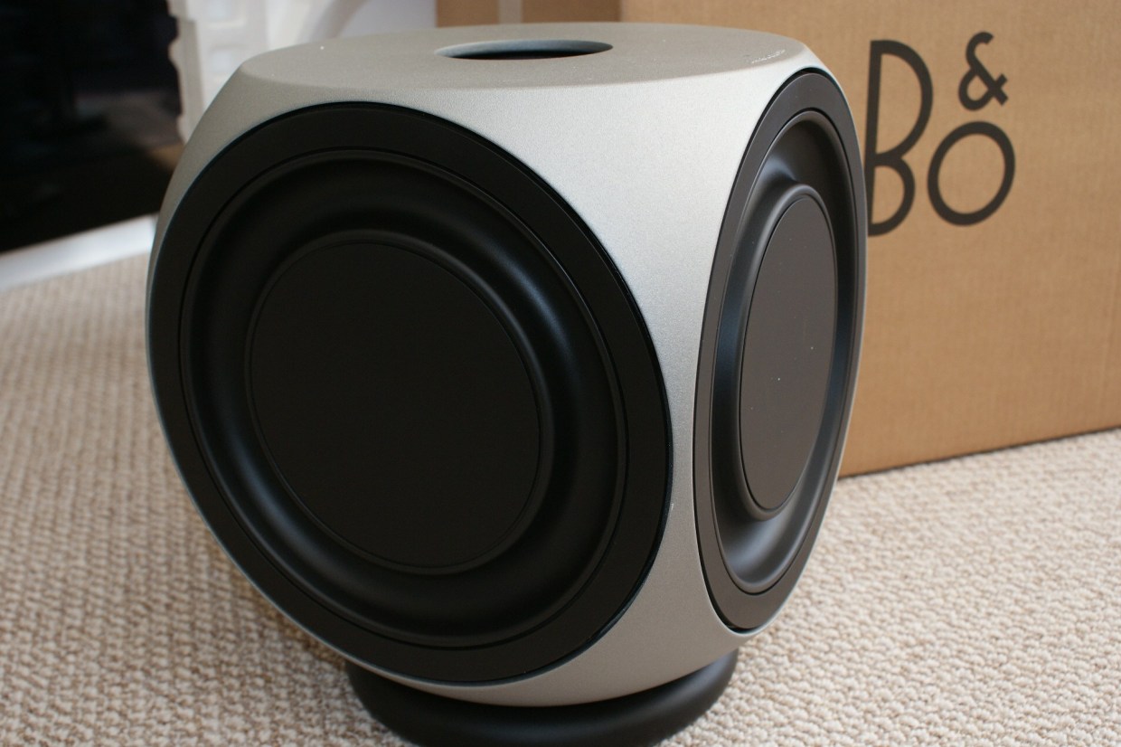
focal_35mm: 42
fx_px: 1307
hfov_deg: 46.4
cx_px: 560
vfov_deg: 31.9
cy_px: 374
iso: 250
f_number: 5.6
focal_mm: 28
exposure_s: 1/80
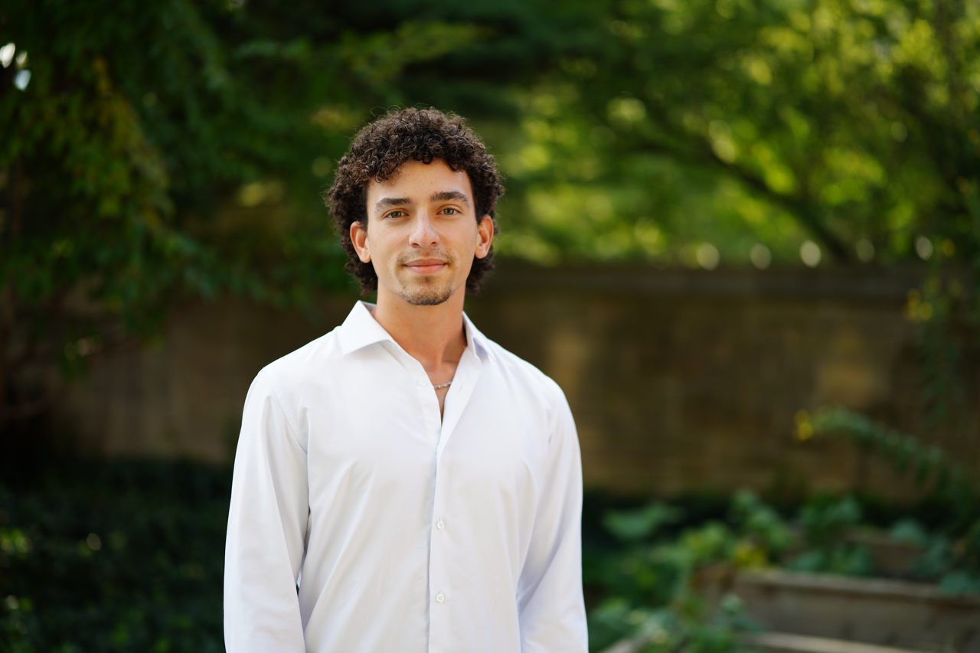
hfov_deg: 39.6
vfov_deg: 27.0
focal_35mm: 50
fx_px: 1361
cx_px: 490
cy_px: 326
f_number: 1.2
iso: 100
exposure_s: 1/1250
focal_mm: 50
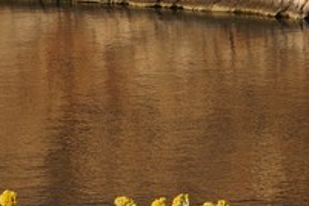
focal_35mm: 251
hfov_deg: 8.2
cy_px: -37
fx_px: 2154
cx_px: 31
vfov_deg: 5.5
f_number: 14
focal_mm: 42
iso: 100
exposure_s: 1/160
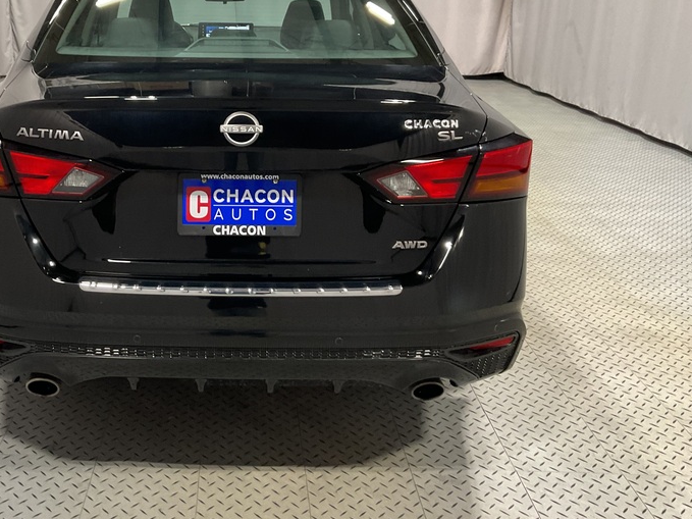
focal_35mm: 41
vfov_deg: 35.0
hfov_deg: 44.8
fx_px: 819
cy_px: 202
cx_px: 209
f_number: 1.8
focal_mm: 3
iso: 100
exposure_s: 1/60
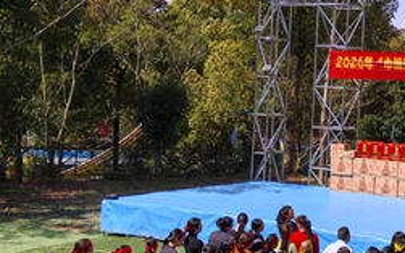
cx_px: 399
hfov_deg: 26.8
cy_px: 114
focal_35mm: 73
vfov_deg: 17.9
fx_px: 806
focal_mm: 5.52
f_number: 1.9
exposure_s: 1/3021
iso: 50
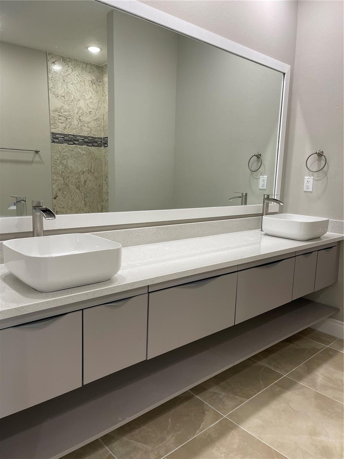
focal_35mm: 25
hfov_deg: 54.9
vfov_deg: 69.4
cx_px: 172
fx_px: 331
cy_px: 230
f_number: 1.6
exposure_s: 1/60
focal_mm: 5.1
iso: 64
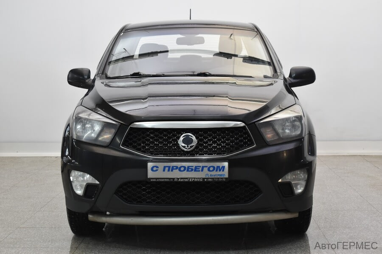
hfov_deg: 35.1
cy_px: 127
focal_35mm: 57
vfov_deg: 23.7
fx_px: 604
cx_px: 191
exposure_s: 1/50
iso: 800
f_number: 5.6
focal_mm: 38
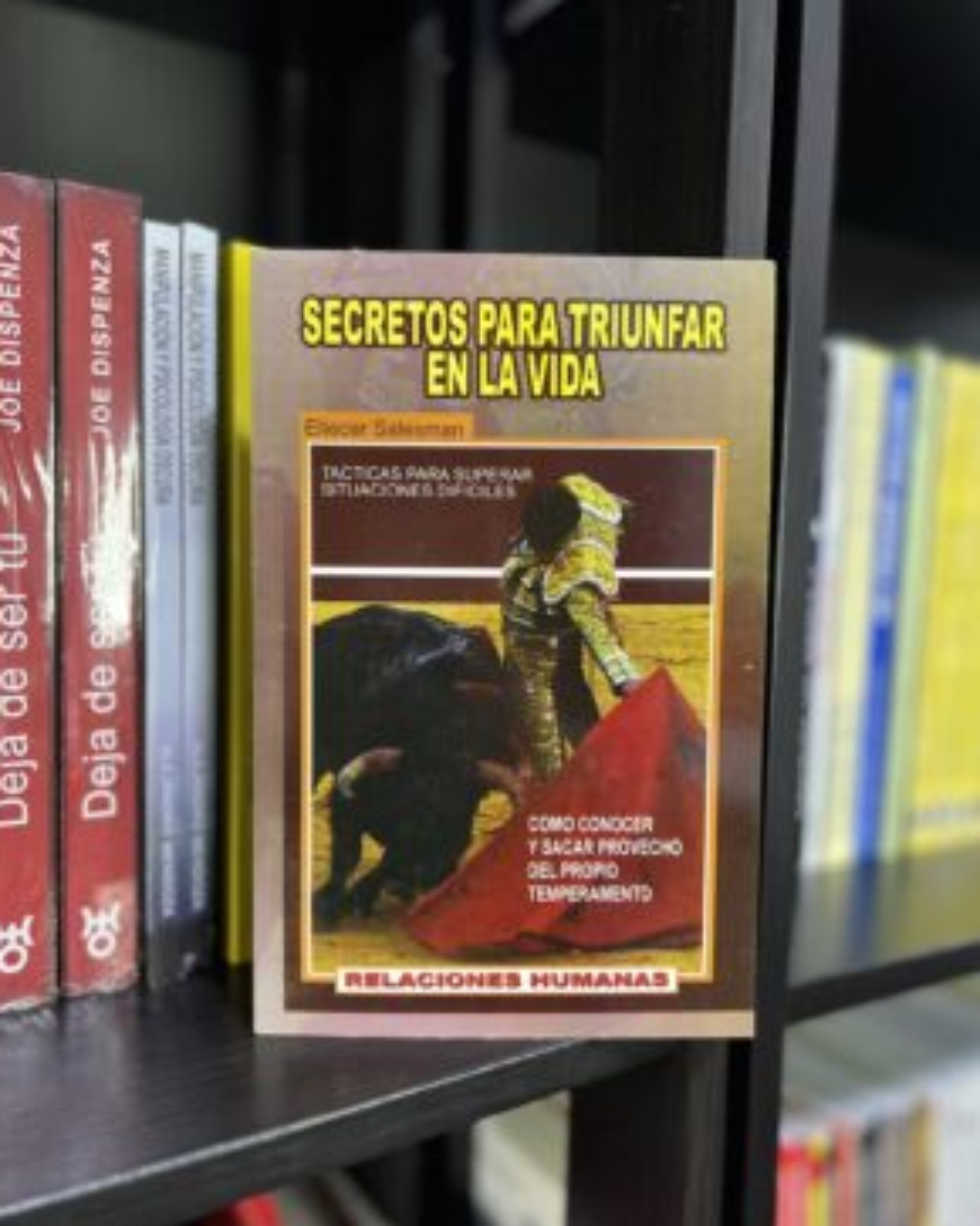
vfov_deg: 62.2
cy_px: 621
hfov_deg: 51.5
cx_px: 487
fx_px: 1016
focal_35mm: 28
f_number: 1.5
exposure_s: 1/40
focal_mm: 5.7
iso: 500
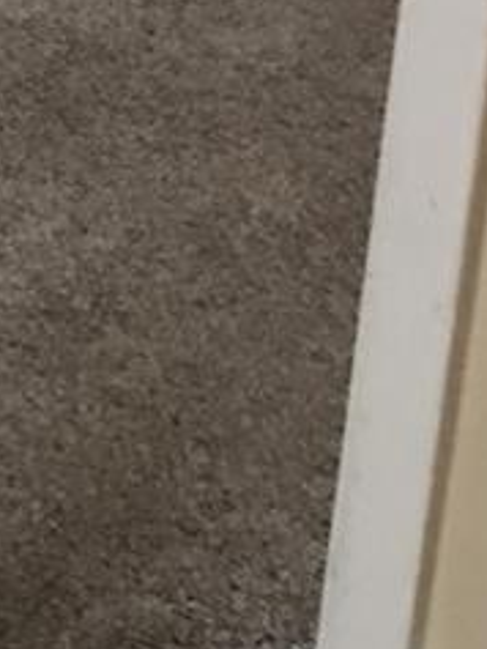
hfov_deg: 9.4
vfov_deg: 12.6
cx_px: -520
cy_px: -389
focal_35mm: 147
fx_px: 2755
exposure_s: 1/4
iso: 50
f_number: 2.2
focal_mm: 4.15
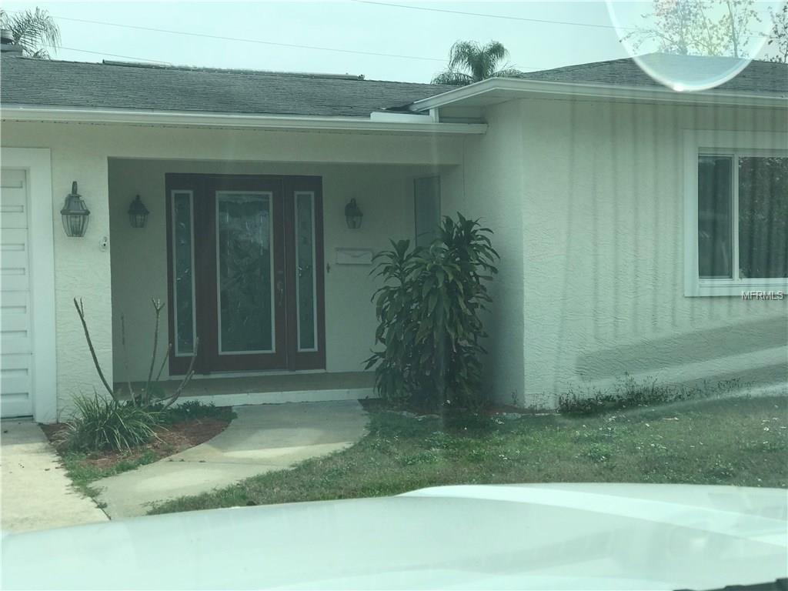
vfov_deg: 25.7
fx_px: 1298
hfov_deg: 33.8
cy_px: 296
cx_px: 394
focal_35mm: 57
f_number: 2.8
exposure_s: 1/948
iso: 20
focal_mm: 6.6
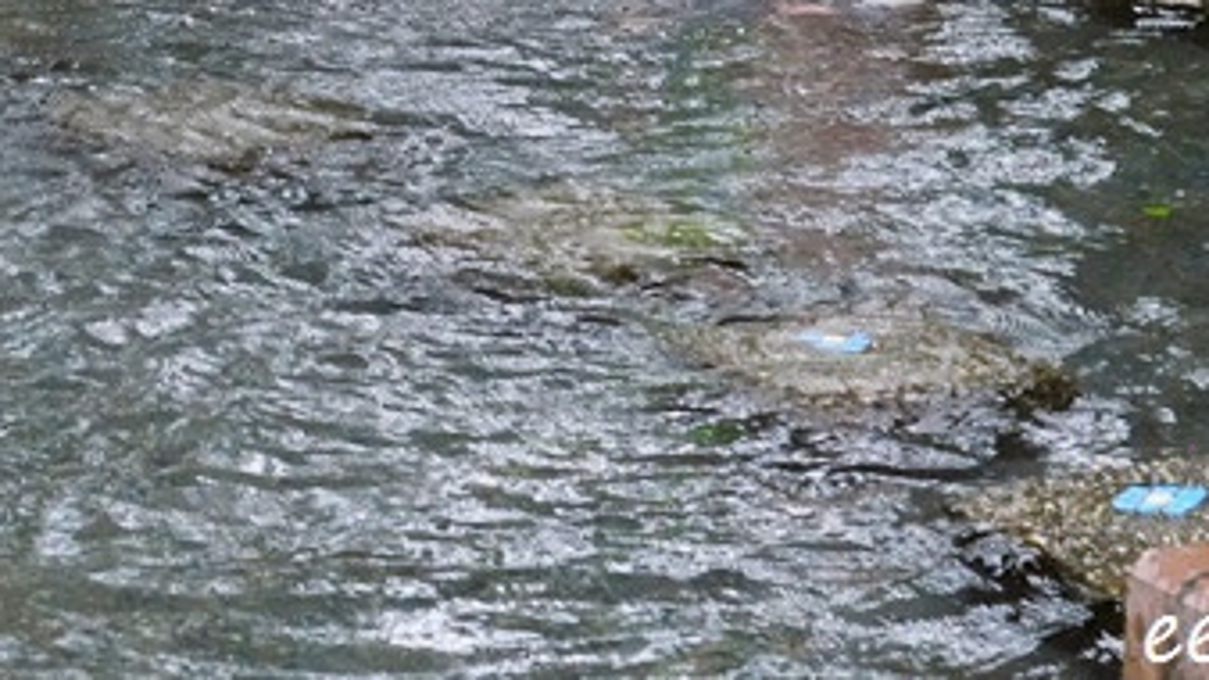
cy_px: -514
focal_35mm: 168
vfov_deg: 7.0
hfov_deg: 12.5
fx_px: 5385
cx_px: -193
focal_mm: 53
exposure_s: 1/400
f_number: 8
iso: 6400
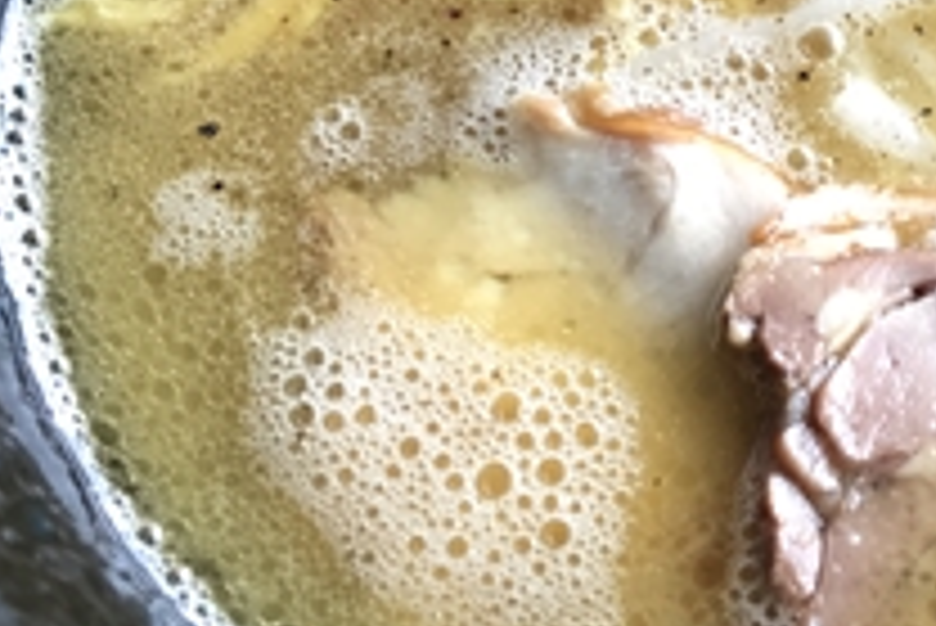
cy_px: 124
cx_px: 909
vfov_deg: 19.3
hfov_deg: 27.4
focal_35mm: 70
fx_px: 1821
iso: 25
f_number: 1.8
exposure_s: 1/60
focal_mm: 3.99
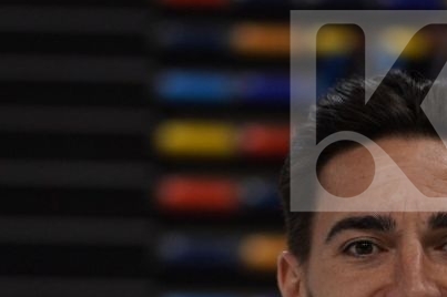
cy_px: 503
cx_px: 394
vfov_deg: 4.3
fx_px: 3883
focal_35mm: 313
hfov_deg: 6.6
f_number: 2.8
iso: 500
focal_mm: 70
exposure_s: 1/500
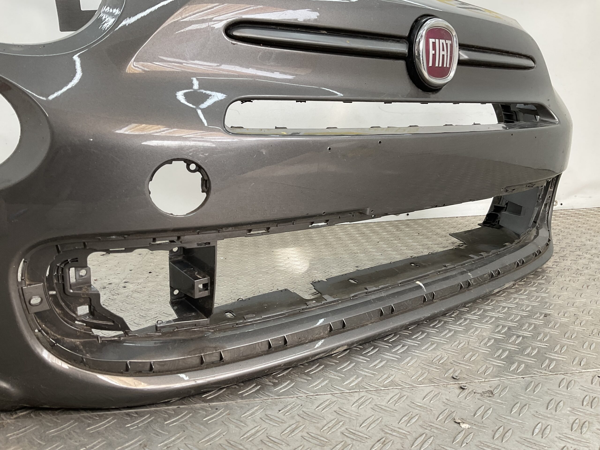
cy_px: 225
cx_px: 300
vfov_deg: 48.2
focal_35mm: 29
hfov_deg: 61.7
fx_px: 503
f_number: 1.8
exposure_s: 1/100
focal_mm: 3
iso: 25
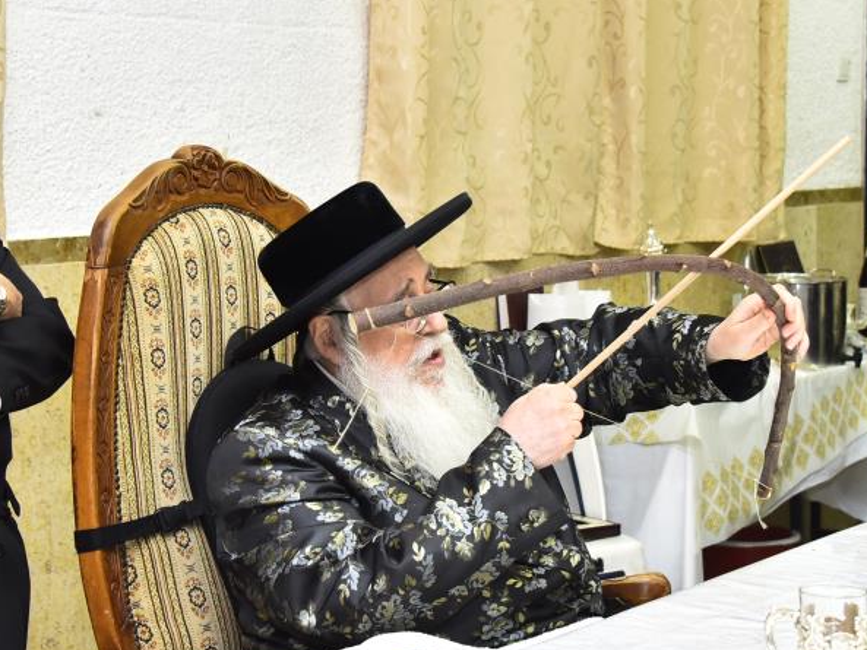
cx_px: 485
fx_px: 2330
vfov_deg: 15.9
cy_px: 302
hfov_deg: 21.1
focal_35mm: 93
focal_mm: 56
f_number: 5.6
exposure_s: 1/160
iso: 2000
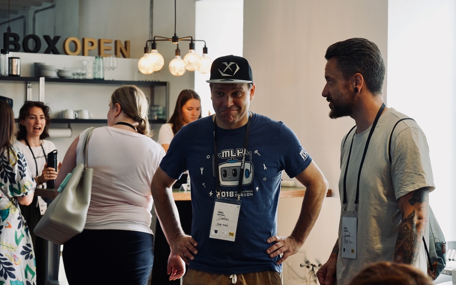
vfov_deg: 18.1
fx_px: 895
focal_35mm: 72
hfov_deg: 28.6
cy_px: 148
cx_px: 227
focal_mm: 70
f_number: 5.6
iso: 250
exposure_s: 1/80
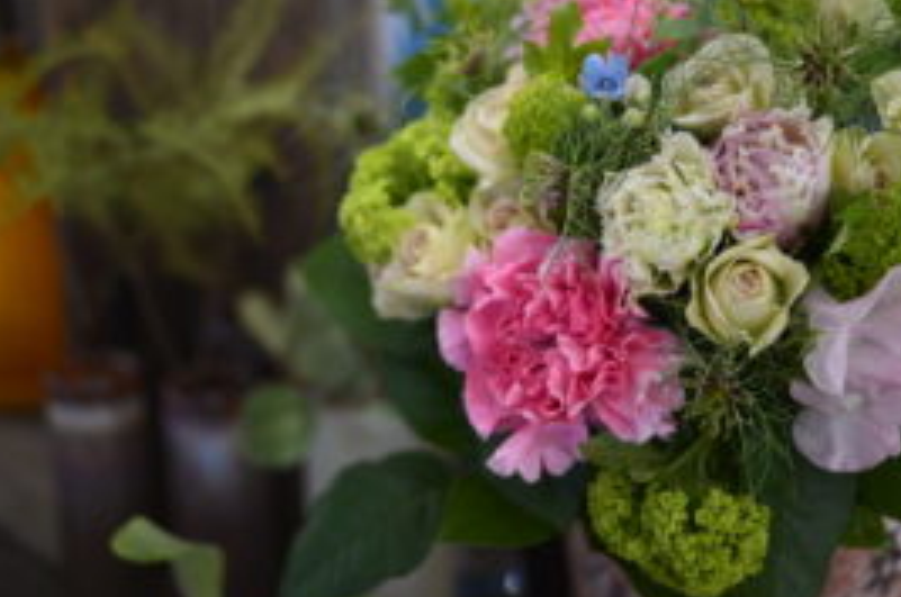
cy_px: 120
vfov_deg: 22.6
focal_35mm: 59
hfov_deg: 33.9
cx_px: 364
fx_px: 1474
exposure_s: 1/80
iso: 250
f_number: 2
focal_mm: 35
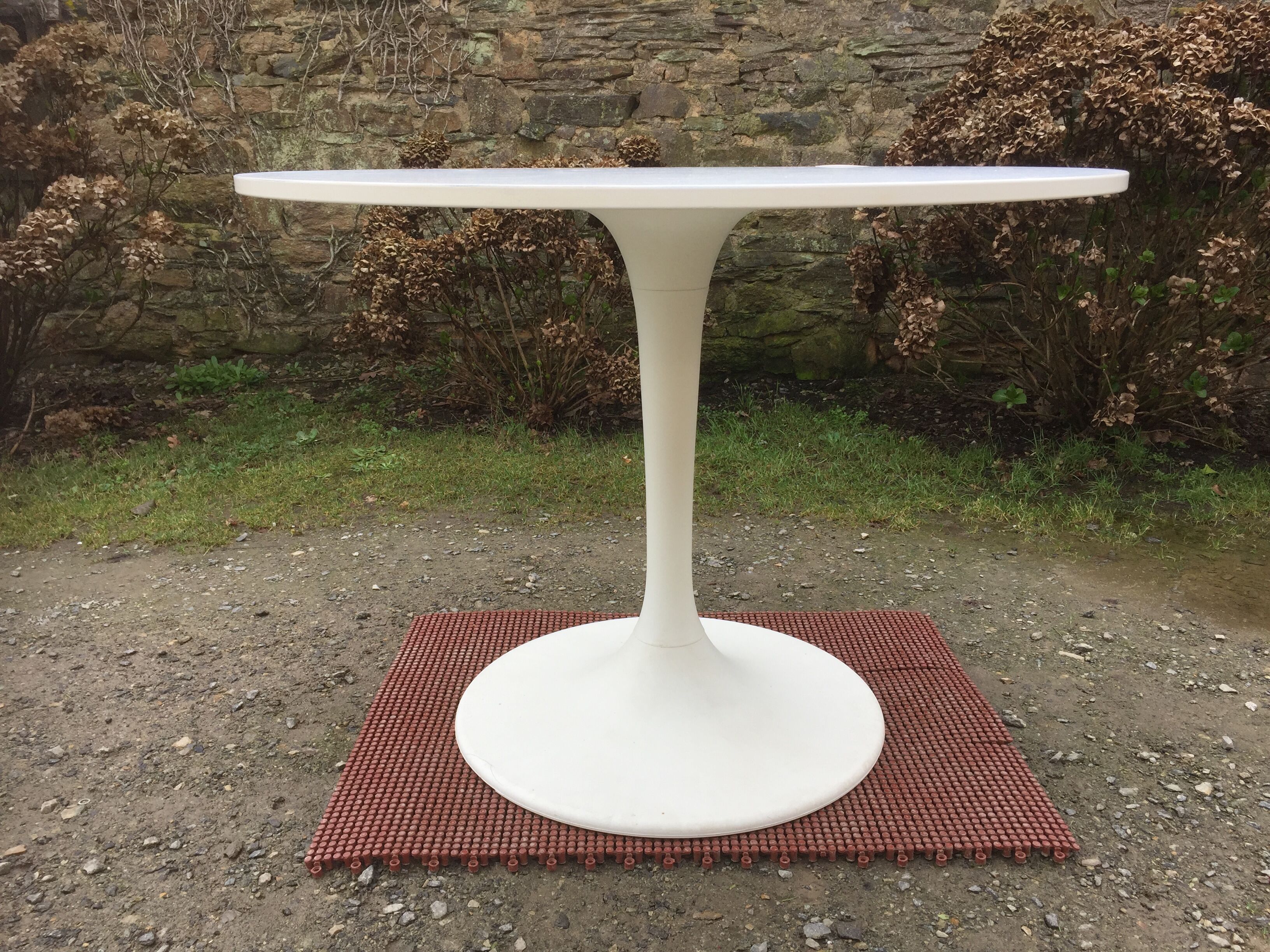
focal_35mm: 29
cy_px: 476
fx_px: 1064
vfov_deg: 48.2
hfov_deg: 61.7
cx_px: 635
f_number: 2.2
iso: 32
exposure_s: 1/399
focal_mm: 4.15
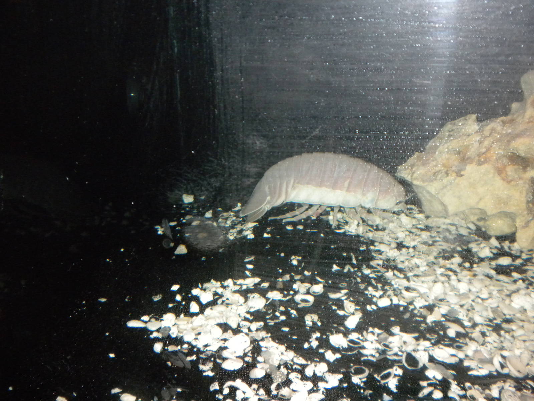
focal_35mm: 37
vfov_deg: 38.7
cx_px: 267
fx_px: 571
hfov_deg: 50.1
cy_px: 200
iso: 400
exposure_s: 1/30
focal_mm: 6.6
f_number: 3.5
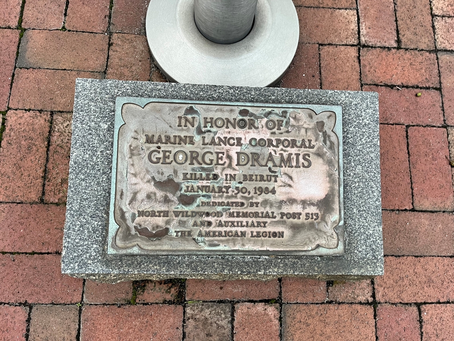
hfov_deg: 67.3
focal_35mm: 26
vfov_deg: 53.1
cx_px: 227
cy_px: 170
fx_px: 341
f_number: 1.6
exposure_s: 1/65
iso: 125
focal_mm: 5.1
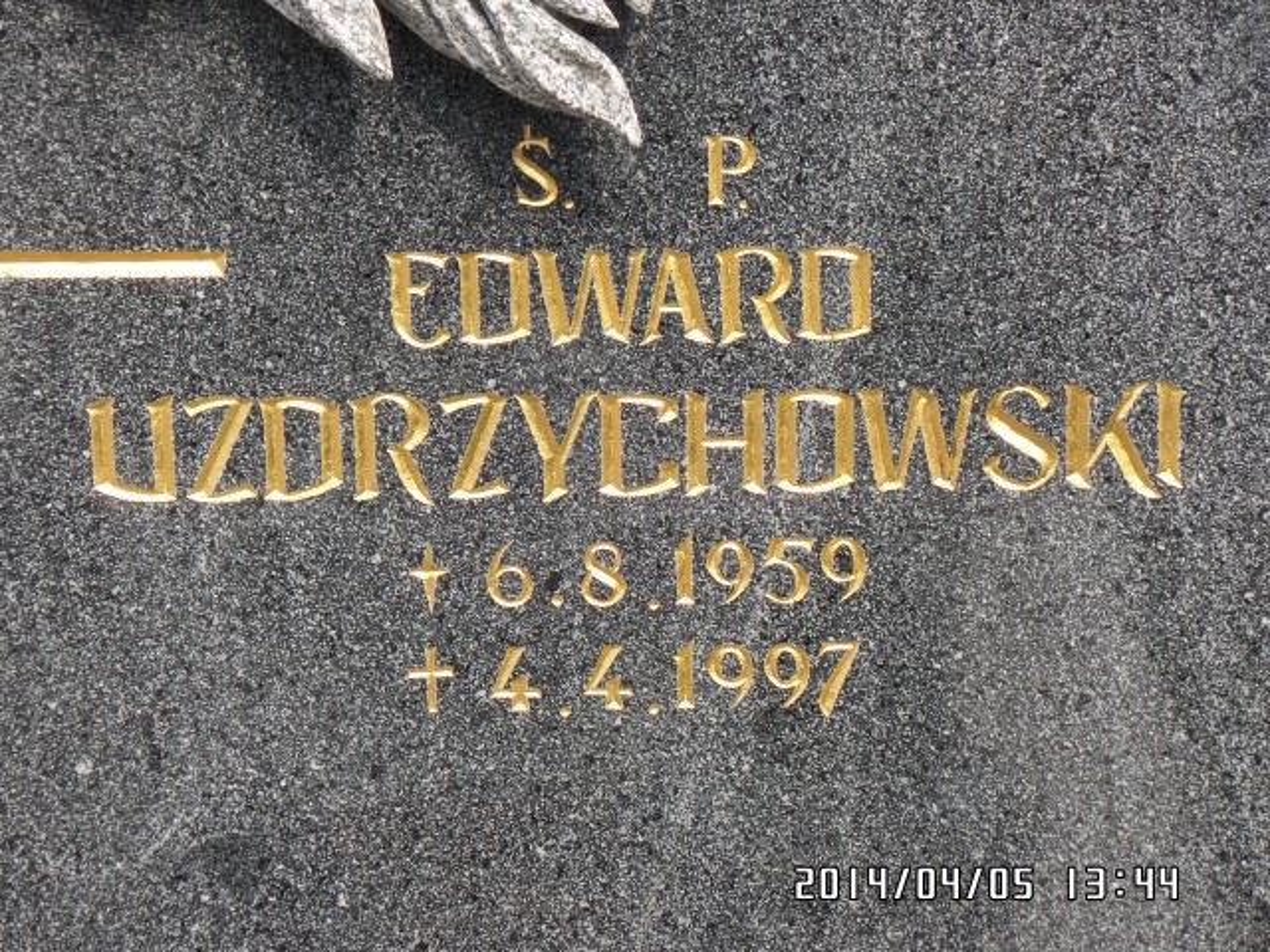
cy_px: 476
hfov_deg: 14.0
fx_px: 5173
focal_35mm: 141
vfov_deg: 10.5
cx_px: 635
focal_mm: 25.2
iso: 100
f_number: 4.2
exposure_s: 1/500
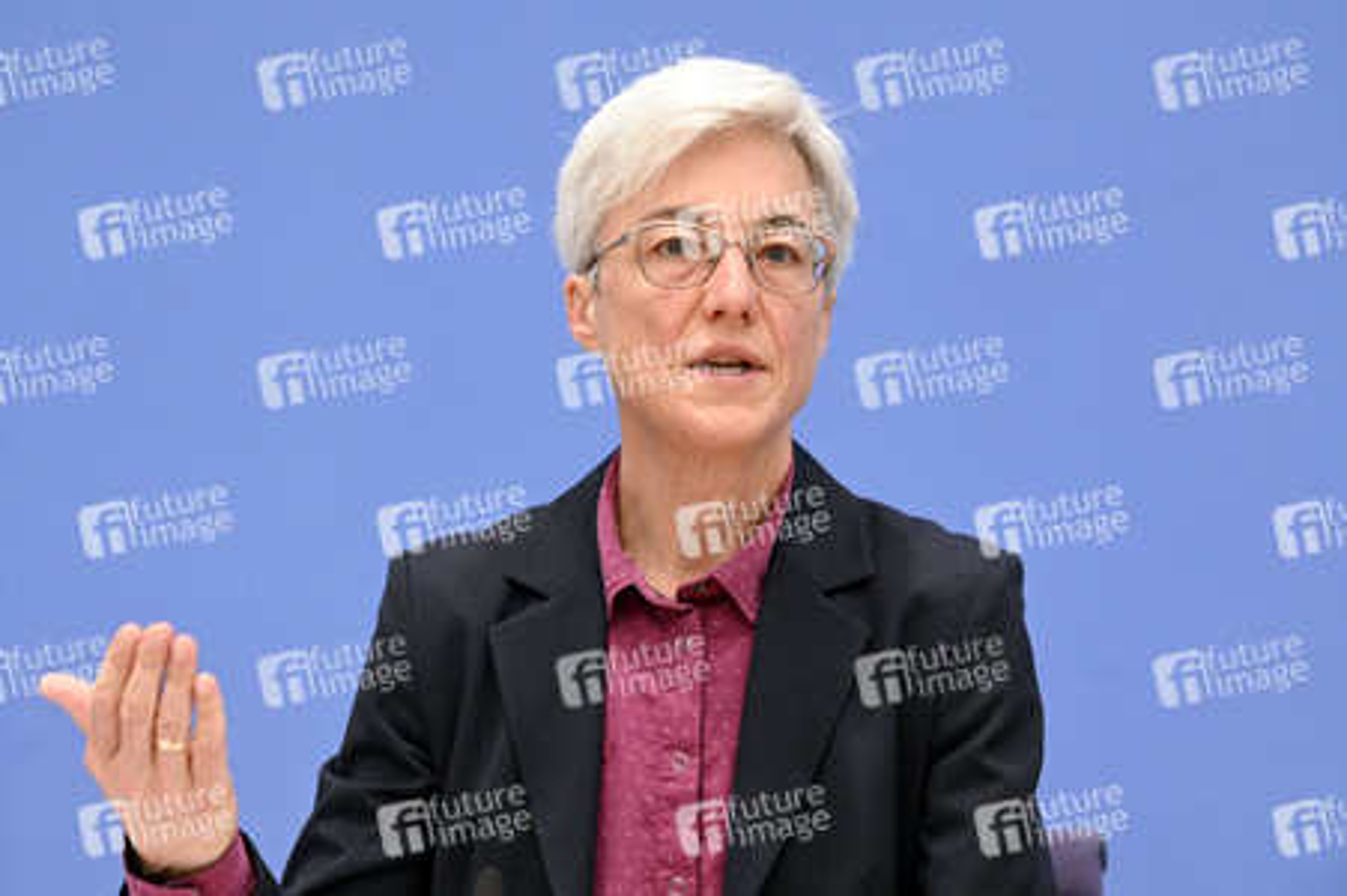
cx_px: 674
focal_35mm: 116
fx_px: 4337
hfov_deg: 17.7
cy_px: 448
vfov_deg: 11.8
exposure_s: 1/400
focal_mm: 116
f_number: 5
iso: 3200
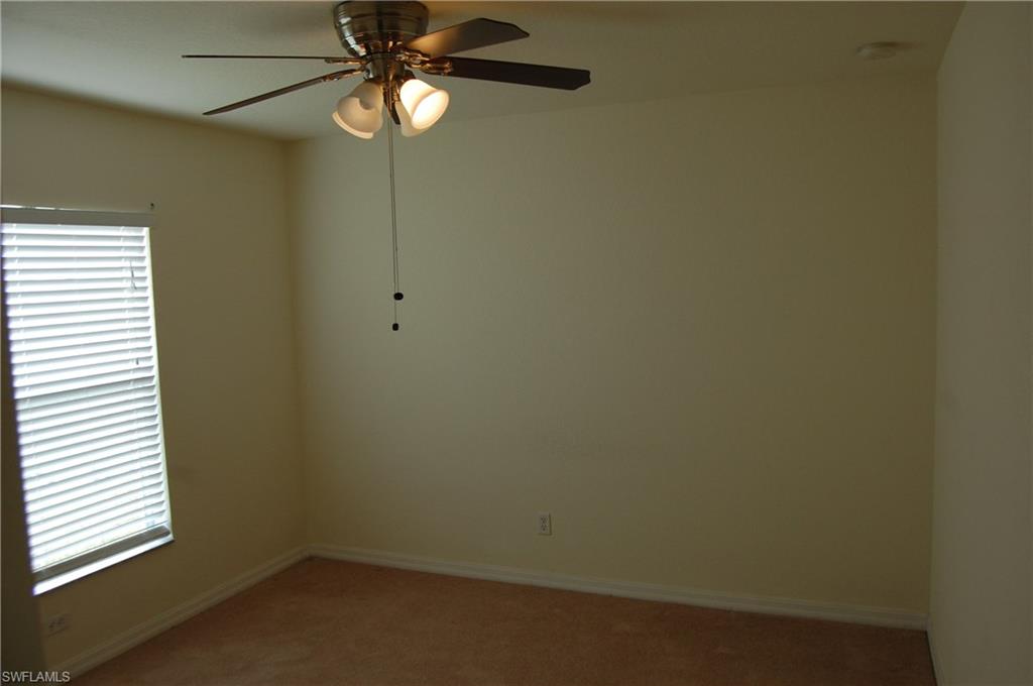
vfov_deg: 47.8
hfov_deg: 67.4
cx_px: 516
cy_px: 343
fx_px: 774
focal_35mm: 27
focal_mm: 18
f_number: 5
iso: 400
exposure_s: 1/100
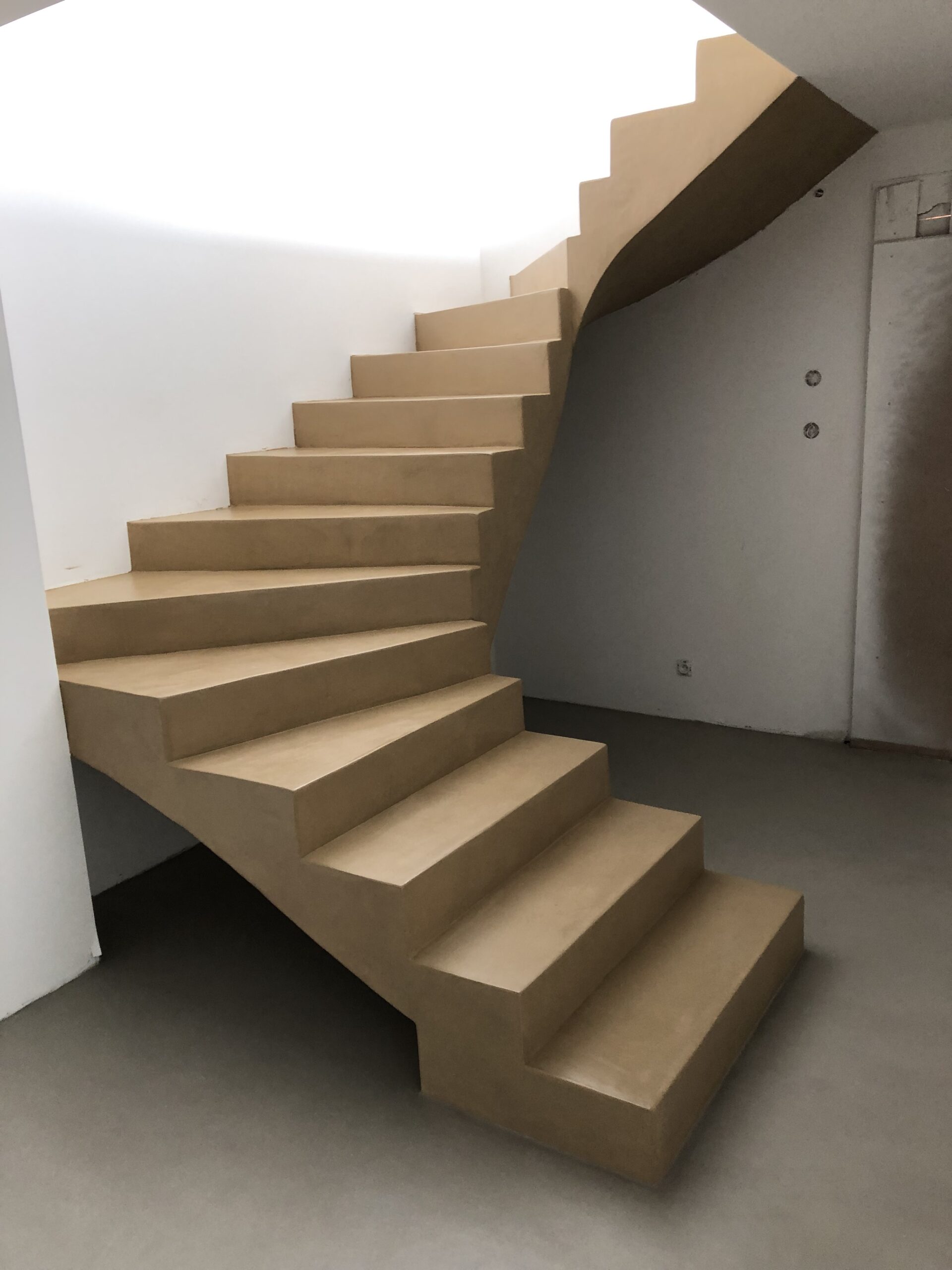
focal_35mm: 28
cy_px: 635
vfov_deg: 63.4
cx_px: 476
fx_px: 1027
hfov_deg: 49.7
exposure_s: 1/17
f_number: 1.8
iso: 40
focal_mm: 3.99
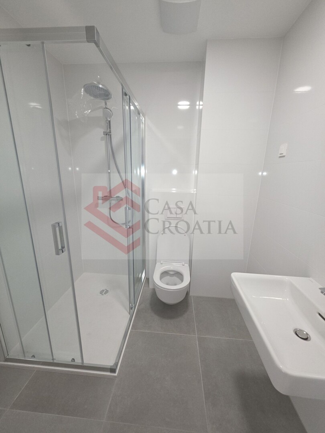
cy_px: 216
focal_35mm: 13
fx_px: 163
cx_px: 162
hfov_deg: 89.9
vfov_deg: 106.2
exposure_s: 1/50
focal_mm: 2.2
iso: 80
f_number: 1.9
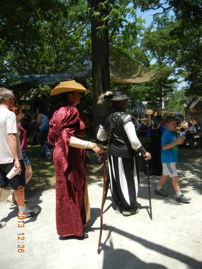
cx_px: 101
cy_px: 134
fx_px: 233
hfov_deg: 46.8
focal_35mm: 30
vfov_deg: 60.0
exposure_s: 1/984
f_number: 3.5
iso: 160
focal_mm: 5.4
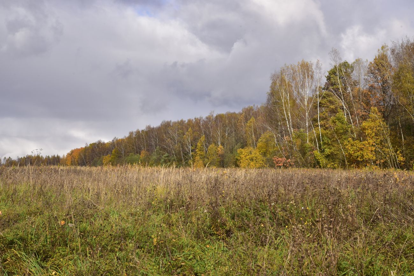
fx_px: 644
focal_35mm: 56
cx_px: 207
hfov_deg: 35.6
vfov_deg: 24.2
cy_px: 138
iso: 125
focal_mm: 56
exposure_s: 1/100
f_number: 13
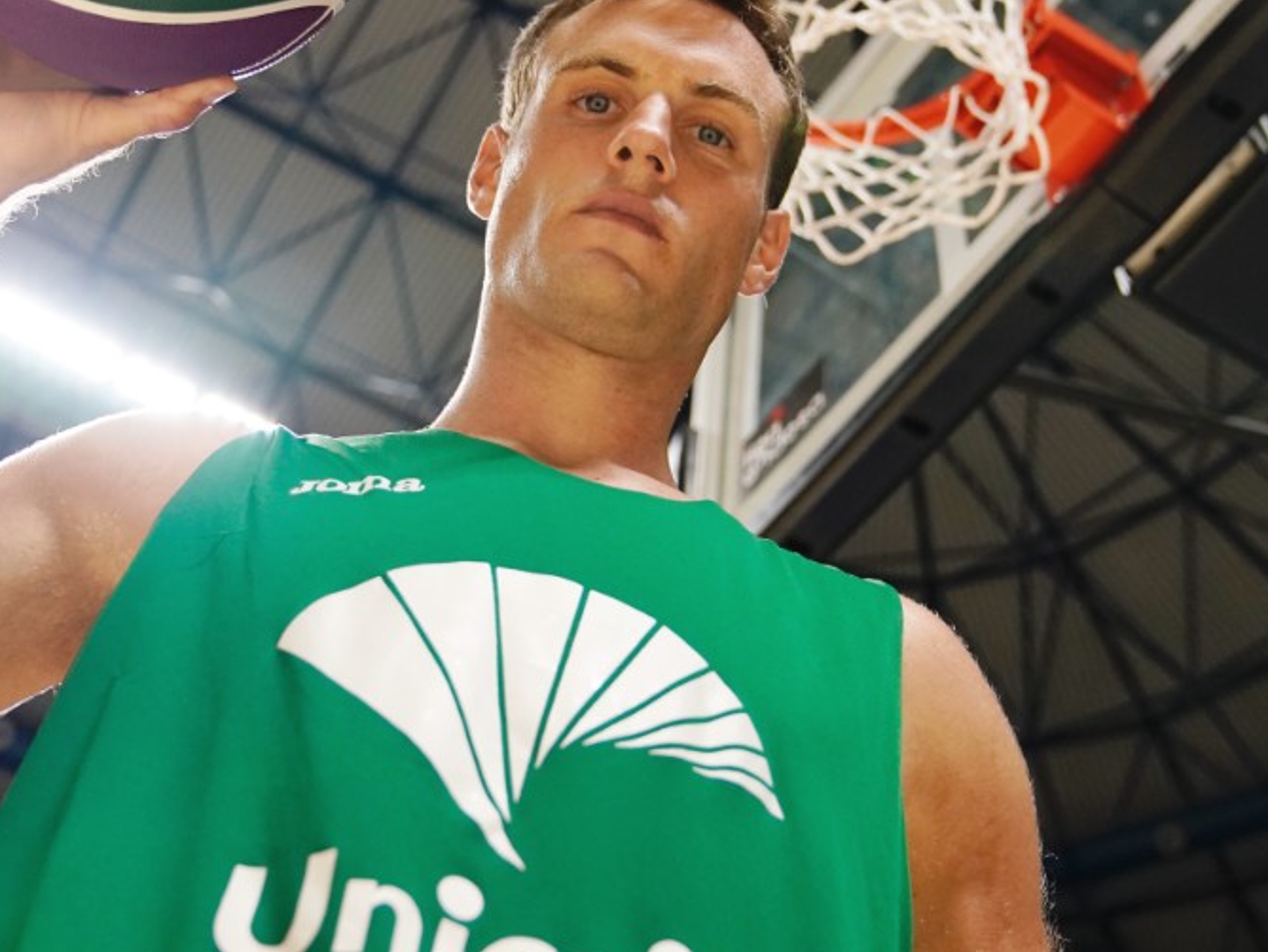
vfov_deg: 28.8
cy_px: 281
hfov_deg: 38.1
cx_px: 521
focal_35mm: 50
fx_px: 1832
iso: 2500
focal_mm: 29
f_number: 3.2
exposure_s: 1/1000
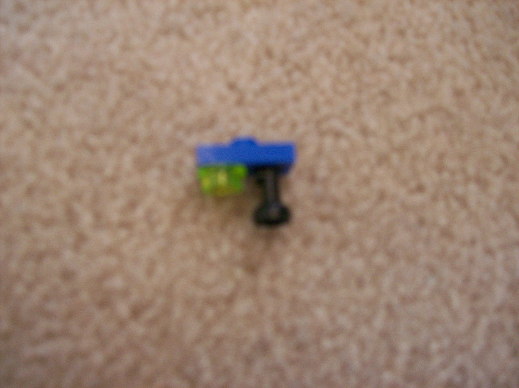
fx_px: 539
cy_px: 194
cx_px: 260
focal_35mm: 36
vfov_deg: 39.6
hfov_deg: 51.4
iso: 125
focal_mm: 6
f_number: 2.7
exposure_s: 1/32
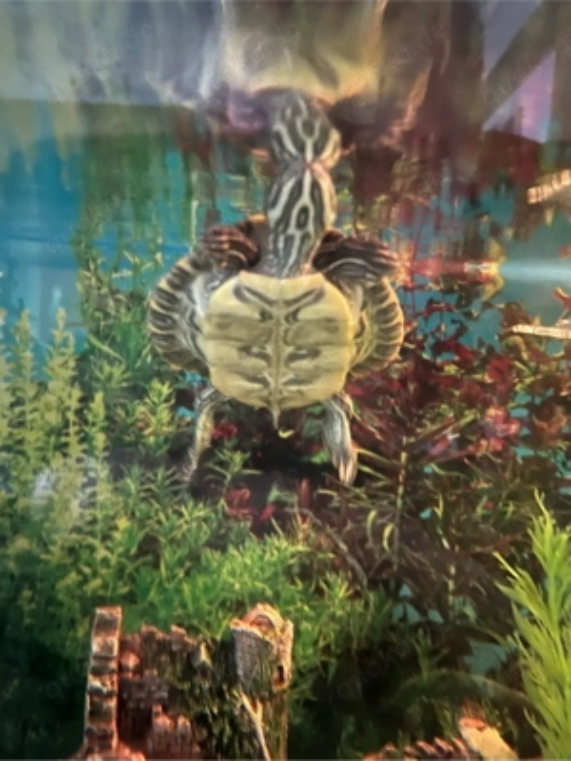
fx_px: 572
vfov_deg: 67.3
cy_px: 380
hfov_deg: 53.1
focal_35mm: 26
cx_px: 286
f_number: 1.5
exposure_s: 1/10
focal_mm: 5.7
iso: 640
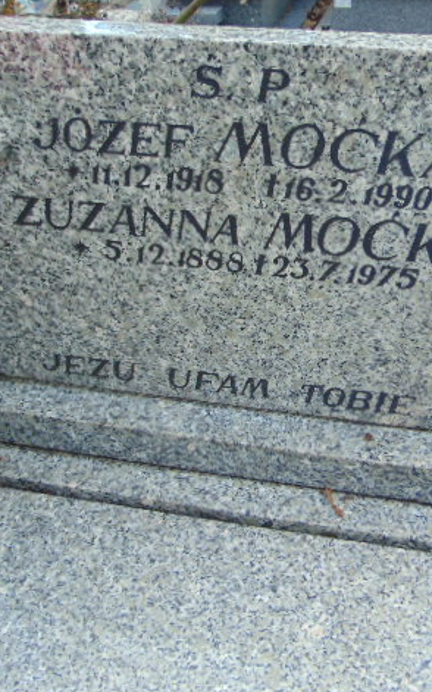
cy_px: 350
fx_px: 679
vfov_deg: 54.0
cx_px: 251
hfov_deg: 35.2
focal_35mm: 36
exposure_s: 1/200
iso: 80
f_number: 3
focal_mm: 4.5
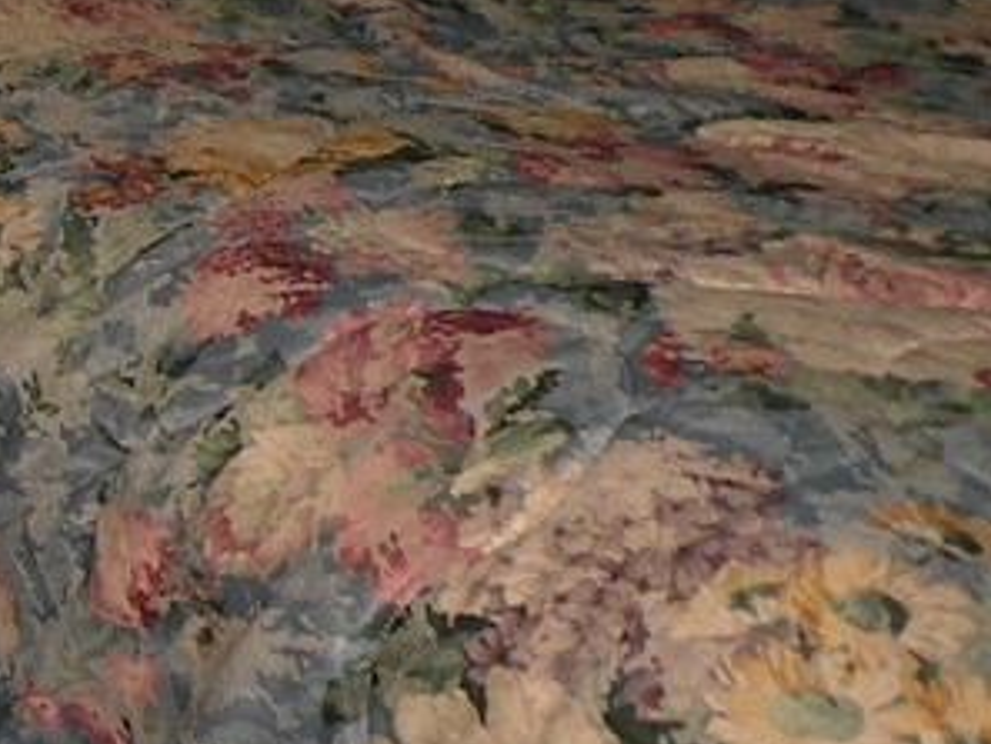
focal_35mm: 93
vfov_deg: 15.0
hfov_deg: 18.1
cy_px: -307
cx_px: -604
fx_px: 2664
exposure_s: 1/60
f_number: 2.8
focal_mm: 4.7
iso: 64
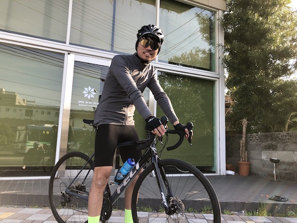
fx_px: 240
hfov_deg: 63.4
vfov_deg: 49.7
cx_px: 148
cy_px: 112
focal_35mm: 28
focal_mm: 3.99
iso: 20
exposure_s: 1/203
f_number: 1.8
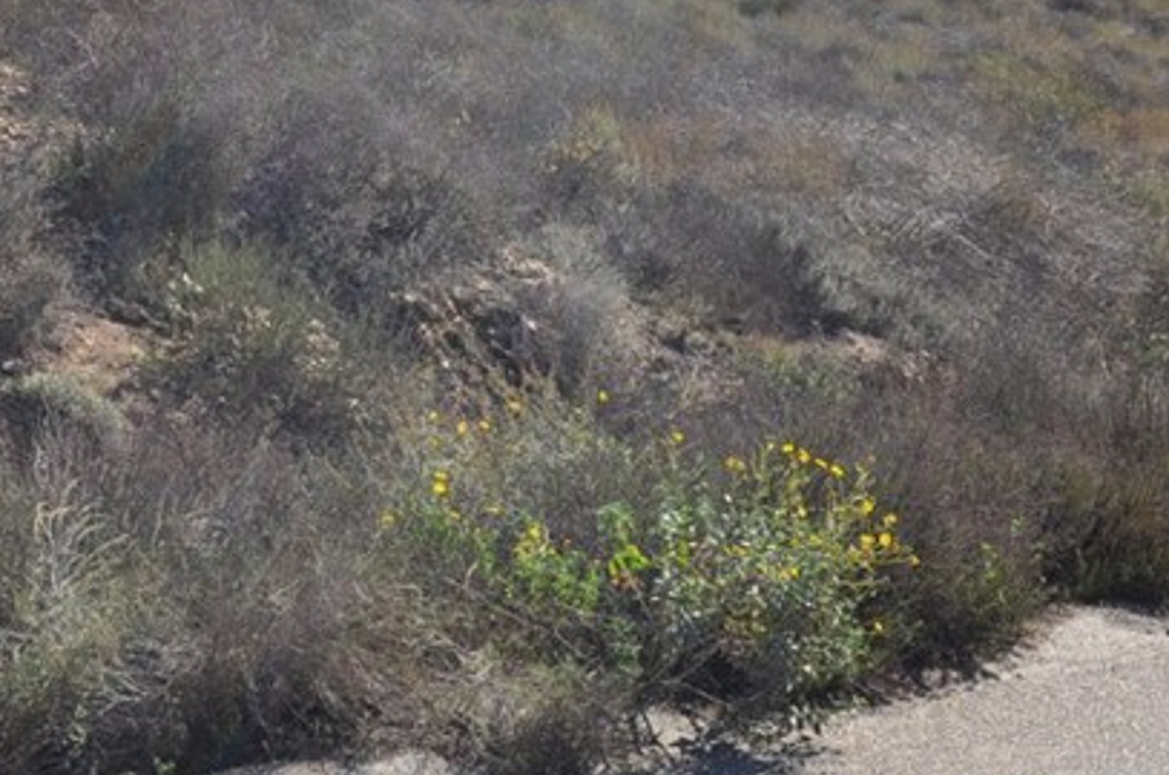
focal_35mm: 68
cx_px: 322
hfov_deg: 29.3
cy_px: 40
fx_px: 2205
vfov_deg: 19.5
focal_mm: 18
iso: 200
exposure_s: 1/320
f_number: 9
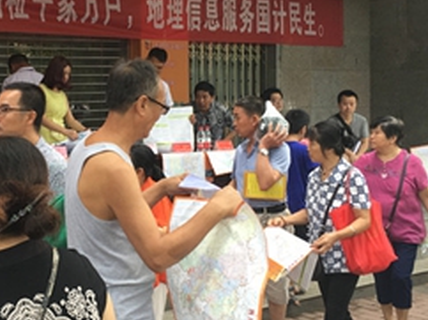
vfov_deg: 24.3
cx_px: 92
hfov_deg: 31.5
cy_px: 119
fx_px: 741
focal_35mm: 60
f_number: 2.2
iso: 40
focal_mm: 4.15
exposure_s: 1/100
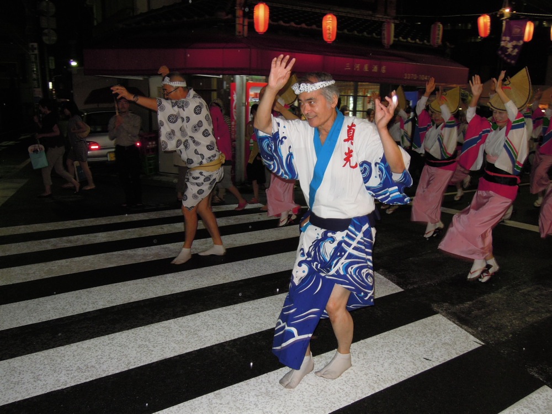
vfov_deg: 45.4
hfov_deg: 58.4
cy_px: 207
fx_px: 494
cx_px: 276
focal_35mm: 31
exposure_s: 1/30
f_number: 3
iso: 250
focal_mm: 5.5
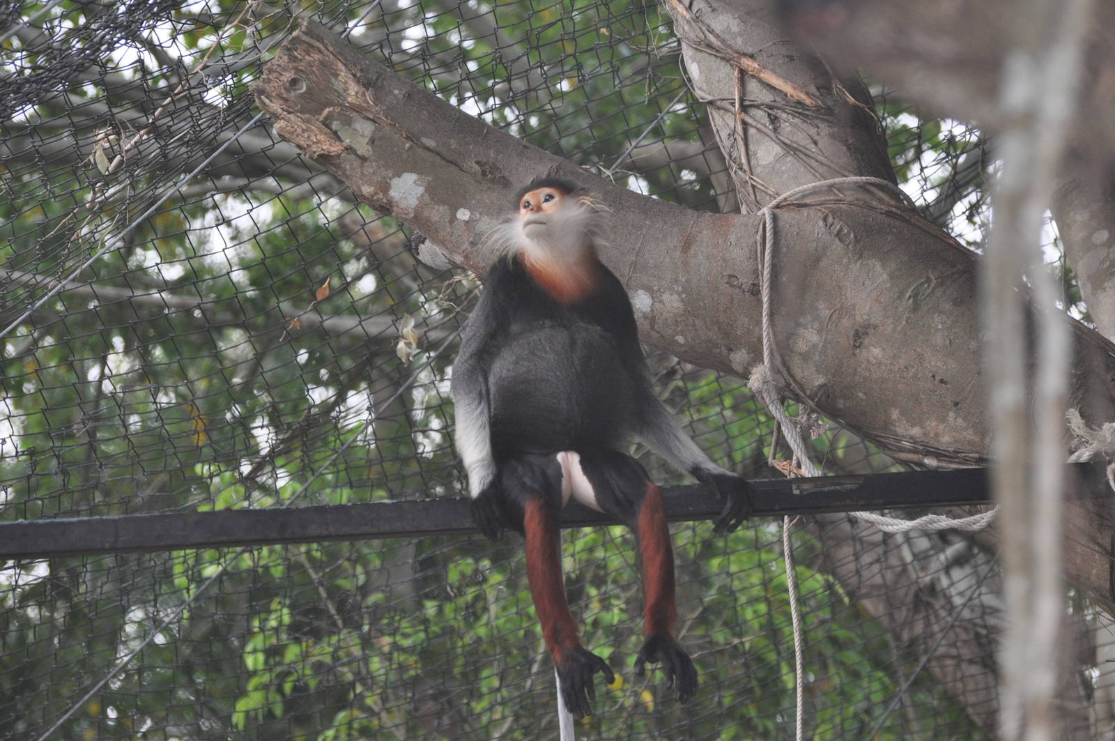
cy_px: 370
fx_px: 7657
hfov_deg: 8.3
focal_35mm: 248
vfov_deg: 5.5
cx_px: 558
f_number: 5
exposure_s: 1/60
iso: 800
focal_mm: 165
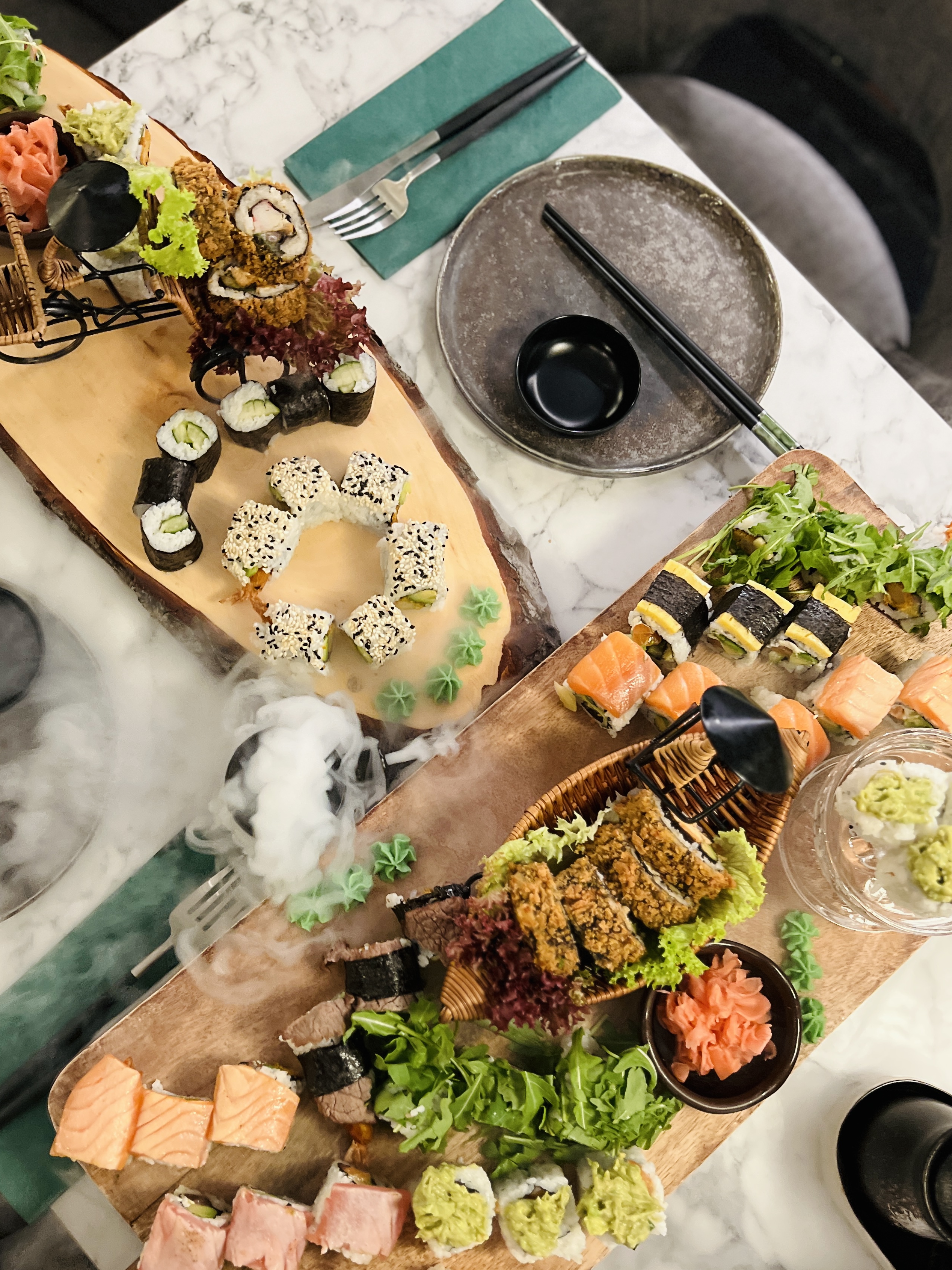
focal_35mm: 31
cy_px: 745
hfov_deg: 45.3
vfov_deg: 58.0
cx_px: 395
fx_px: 1137
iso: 500
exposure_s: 1/47
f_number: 1.5
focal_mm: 5.7
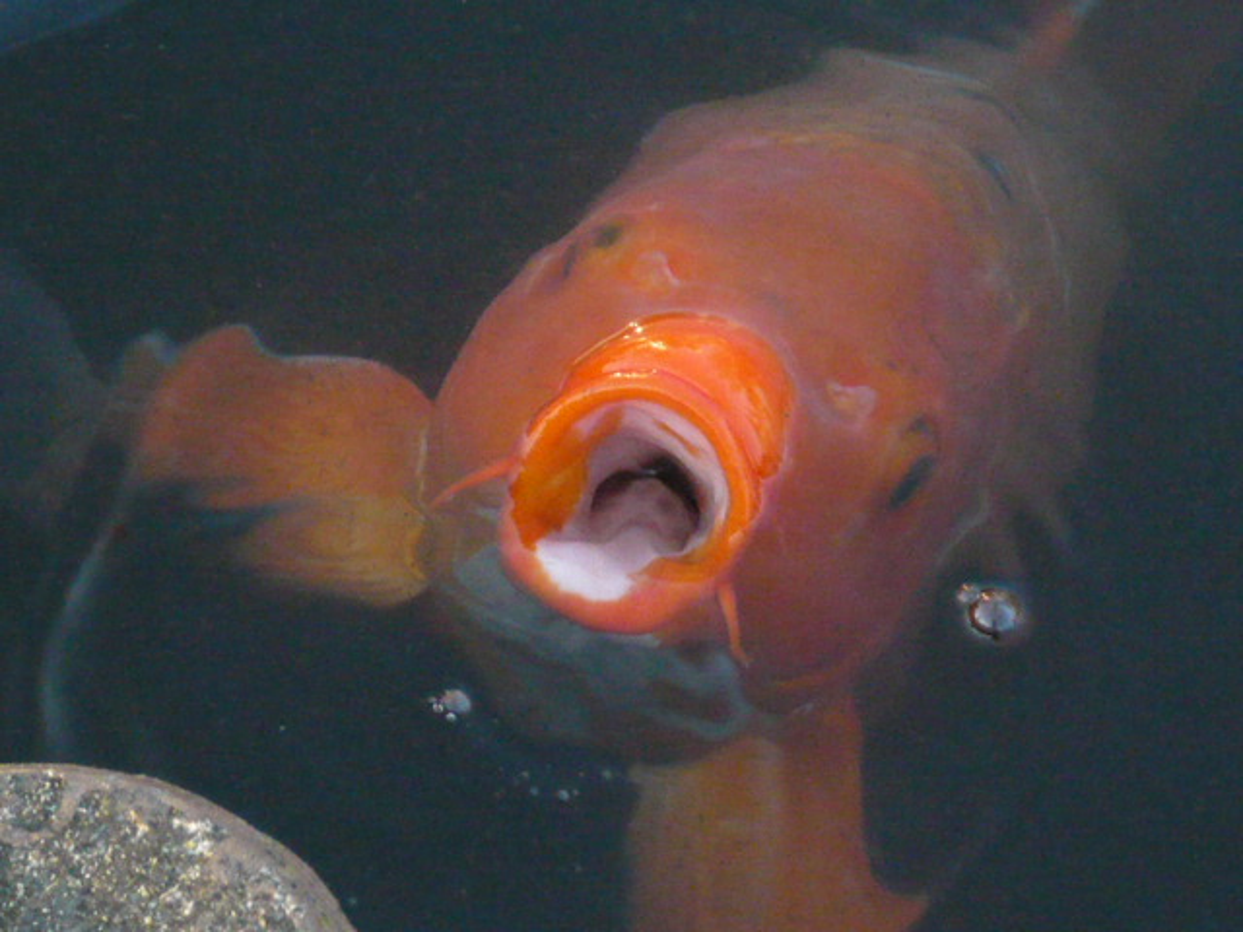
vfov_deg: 10.0
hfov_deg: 13.3
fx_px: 5350
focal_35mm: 149
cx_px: 622
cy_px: 466
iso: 500
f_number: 5.6
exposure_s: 1/125
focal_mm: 16.4
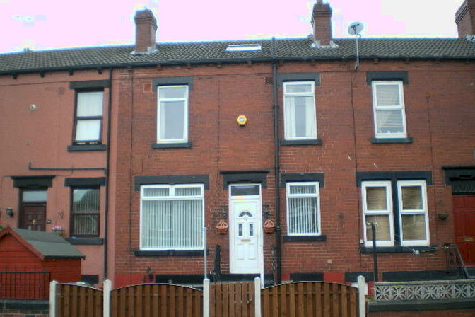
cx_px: 233
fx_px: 515
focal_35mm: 39
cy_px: 176
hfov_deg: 49.6
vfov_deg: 34.2
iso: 64
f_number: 3.1
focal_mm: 6.3
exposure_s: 1/160
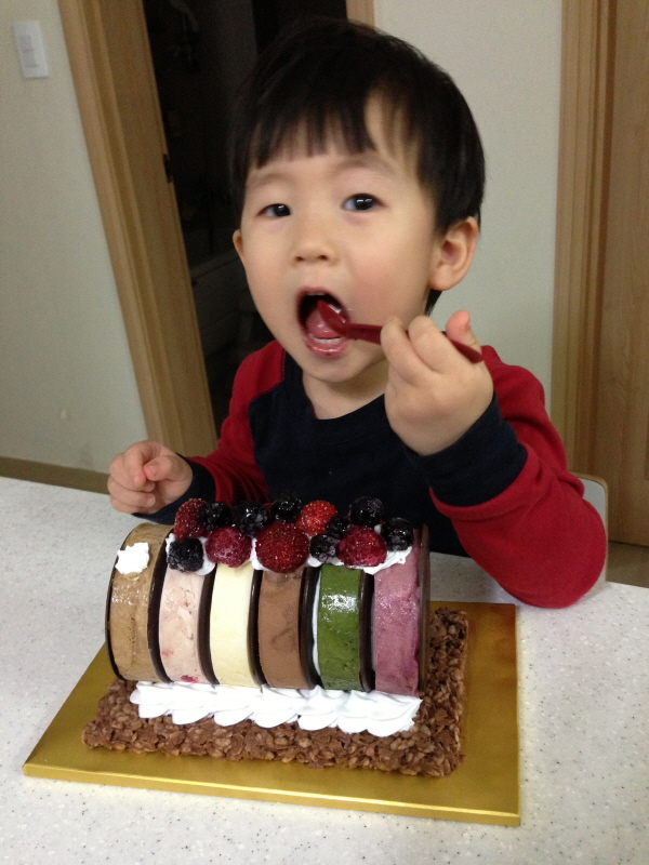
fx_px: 825
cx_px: 324
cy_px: 432
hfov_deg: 42.9
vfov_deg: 55.4
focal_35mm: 33
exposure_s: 1/20
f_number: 2.4
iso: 320
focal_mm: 4.13
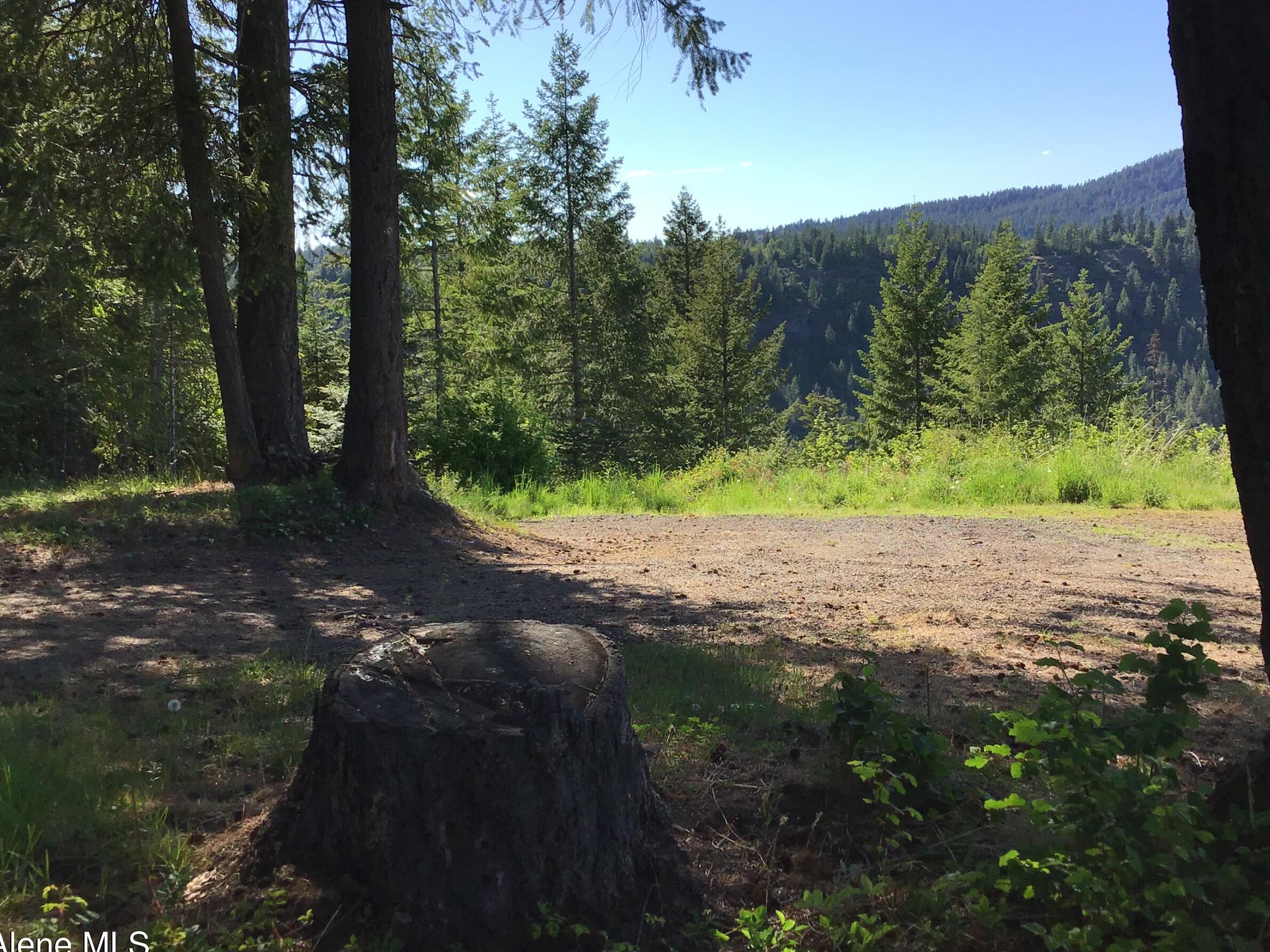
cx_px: 663
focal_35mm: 39
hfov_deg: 47.9
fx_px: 1431
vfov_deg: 36.7
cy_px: 400
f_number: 2.4
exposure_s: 1/849
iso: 25
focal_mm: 3.3
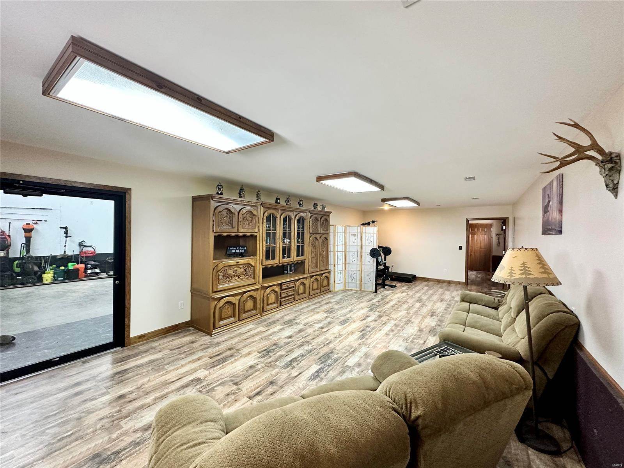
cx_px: 312
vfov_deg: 85.7
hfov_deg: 102.1
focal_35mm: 14
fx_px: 252
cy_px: 234
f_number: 2.2
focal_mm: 2.22
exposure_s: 1/60
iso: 320
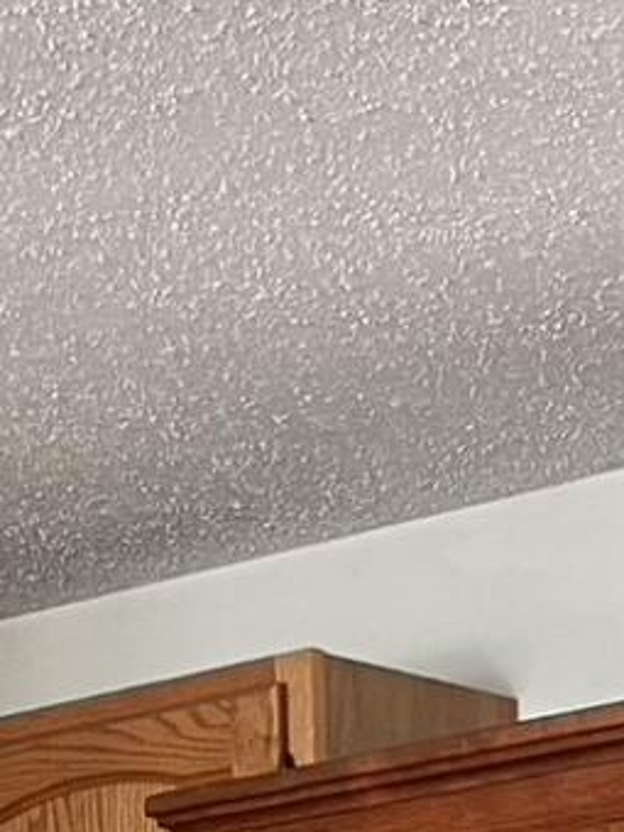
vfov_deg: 10.6
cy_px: 2149
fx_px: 3677
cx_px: 54
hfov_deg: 9.7
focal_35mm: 153
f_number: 1.6
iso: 250
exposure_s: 1/60
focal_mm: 5.1
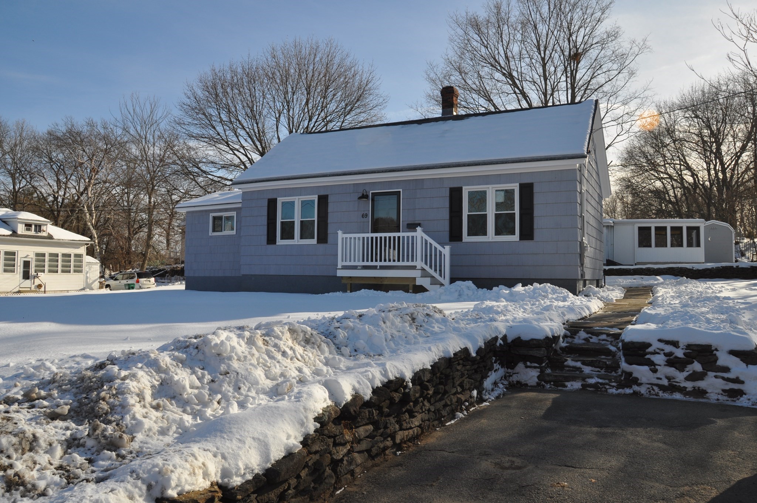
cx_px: 378
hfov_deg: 67.4
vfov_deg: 47.8
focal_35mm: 27
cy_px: 252
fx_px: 567
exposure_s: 1/400
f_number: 10
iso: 200
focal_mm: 18
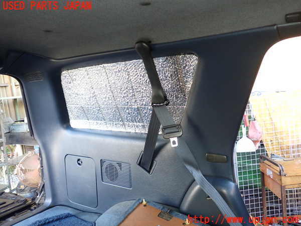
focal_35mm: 30
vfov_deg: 46.8
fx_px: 261
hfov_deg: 60.0
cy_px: 113
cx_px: 150
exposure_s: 1/50
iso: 200
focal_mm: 5.4
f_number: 2.3
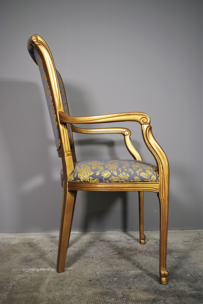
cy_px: 152
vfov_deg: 60.3
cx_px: 102
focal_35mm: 31
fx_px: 262
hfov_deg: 42.3
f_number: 4
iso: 400
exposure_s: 1/60
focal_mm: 21.25
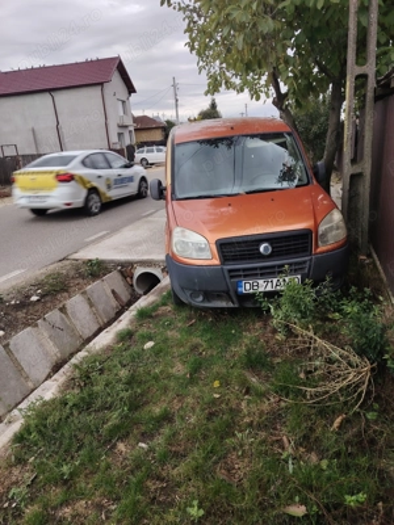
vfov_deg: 71.6
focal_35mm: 24
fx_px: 364
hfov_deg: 56.8
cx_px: 197
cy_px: 262
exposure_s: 1/100
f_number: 1.75
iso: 172
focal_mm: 5.25
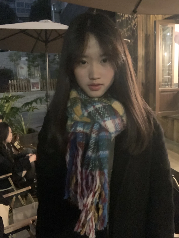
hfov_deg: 44.2
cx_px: 90
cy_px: 119
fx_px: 221
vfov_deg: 56.8
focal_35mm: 32
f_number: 2.2
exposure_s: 1/17
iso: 1600
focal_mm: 2.87
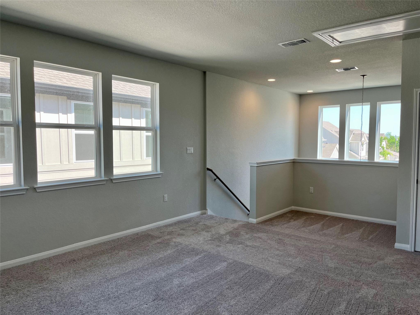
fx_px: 315
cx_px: 210
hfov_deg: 67.3
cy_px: 158
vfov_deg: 53.1
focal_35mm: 26
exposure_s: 1/216
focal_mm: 5.1
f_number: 1.6
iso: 50
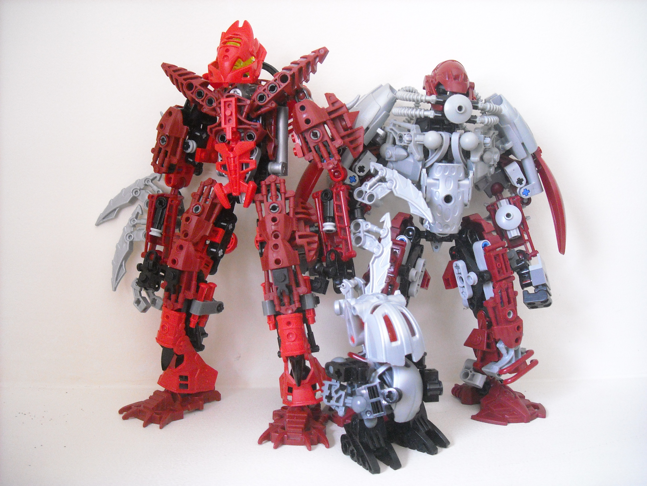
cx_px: 324
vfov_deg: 40.7
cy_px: 243
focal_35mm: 35
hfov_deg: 52.6
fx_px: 654
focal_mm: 5.7
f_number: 2.8
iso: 400
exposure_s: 1/36
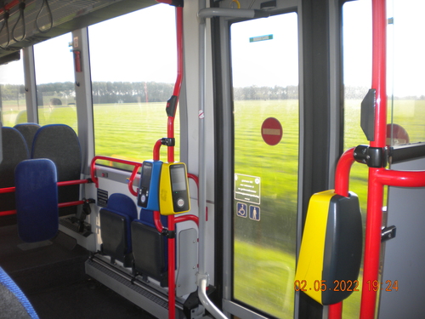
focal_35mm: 35
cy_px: 160
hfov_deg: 52.6
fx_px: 430
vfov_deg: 40.7
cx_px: 212
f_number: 3.1
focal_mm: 6.3
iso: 80
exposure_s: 1/67.8
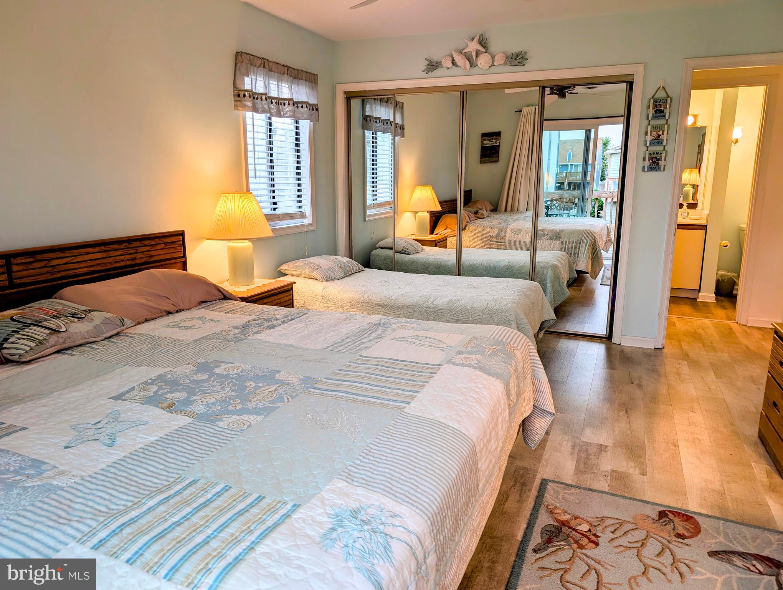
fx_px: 544
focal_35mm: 24
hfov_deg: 71.5
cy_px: 295
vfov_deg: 56.9
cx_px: 392
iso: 24
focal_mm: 6.9
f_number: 1.68
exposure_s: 1/40
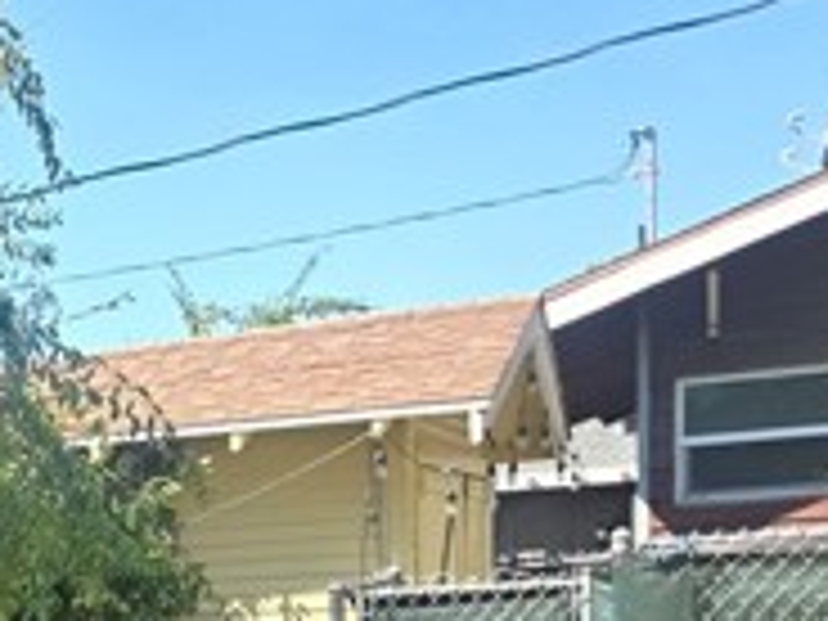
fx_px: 1914
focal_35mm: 80
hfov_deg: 21.4
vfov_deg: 17.2
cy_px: 824
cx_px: -333
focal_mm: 5.4
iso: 80
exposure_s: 1/1013
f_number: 1.8
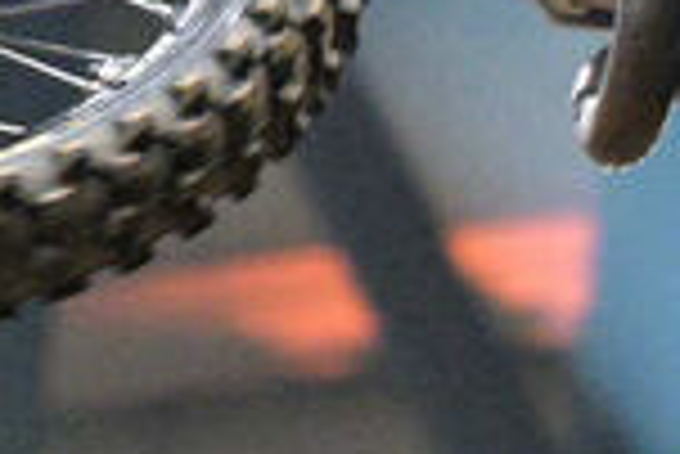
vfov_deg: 2.5
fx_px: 10531
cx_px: 1110
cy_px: -166
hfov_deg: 3.7
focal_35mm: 557
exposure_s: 1/800
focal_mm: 70
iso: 10000
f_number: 3.2
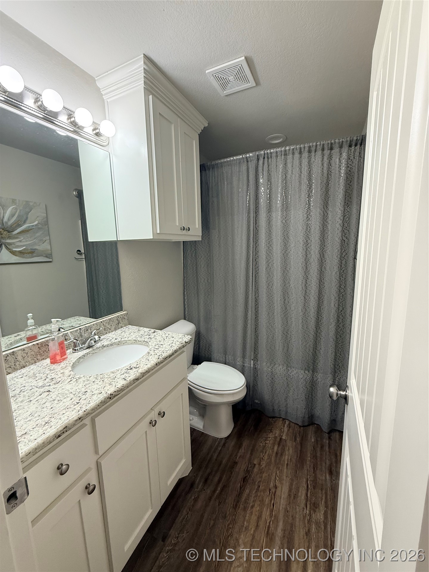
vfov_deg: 102.1
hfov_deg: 85.7
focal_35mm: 14
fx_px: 231
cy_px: 286
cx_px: 214
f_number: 2.2
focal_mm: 2.22
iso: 400
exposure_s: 1/120
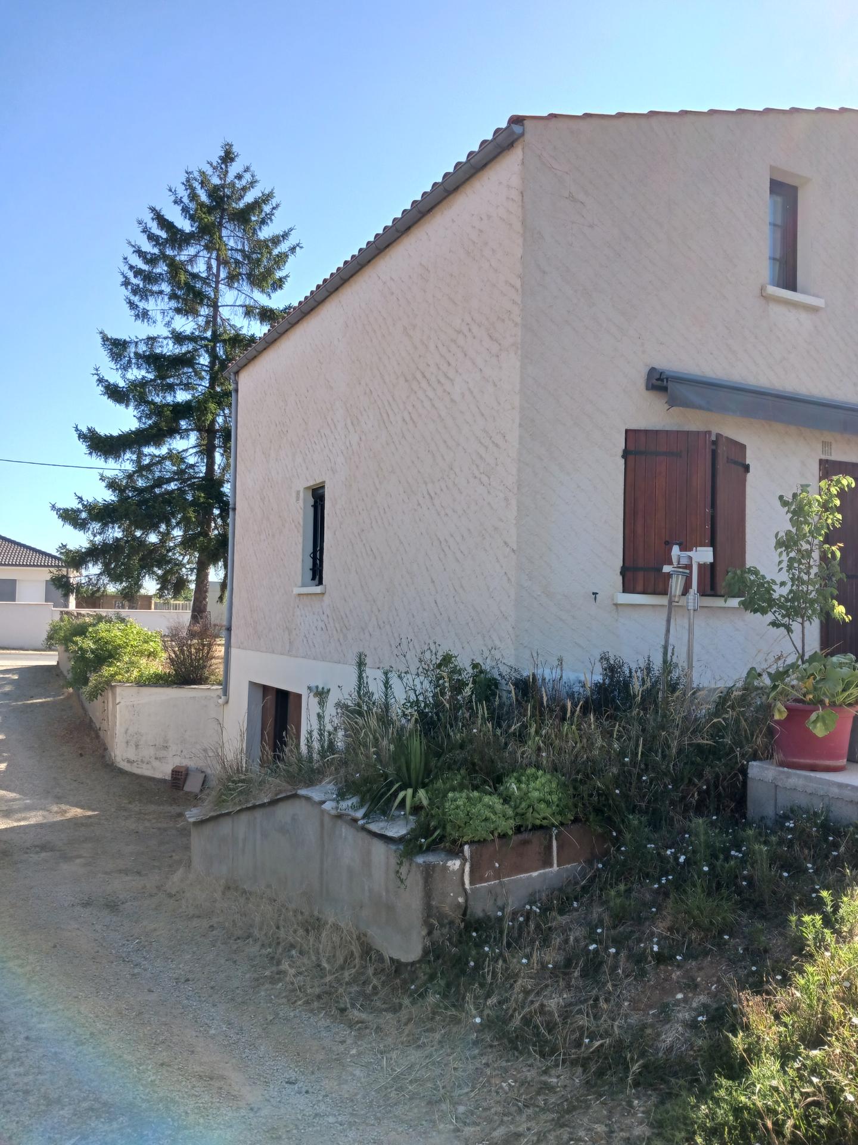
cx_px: 429
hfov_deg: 51.4
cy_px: 572
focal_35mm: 27
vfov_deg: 65.3
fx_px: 892
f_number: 1.8
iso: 20
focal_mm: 4
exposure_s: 1/195
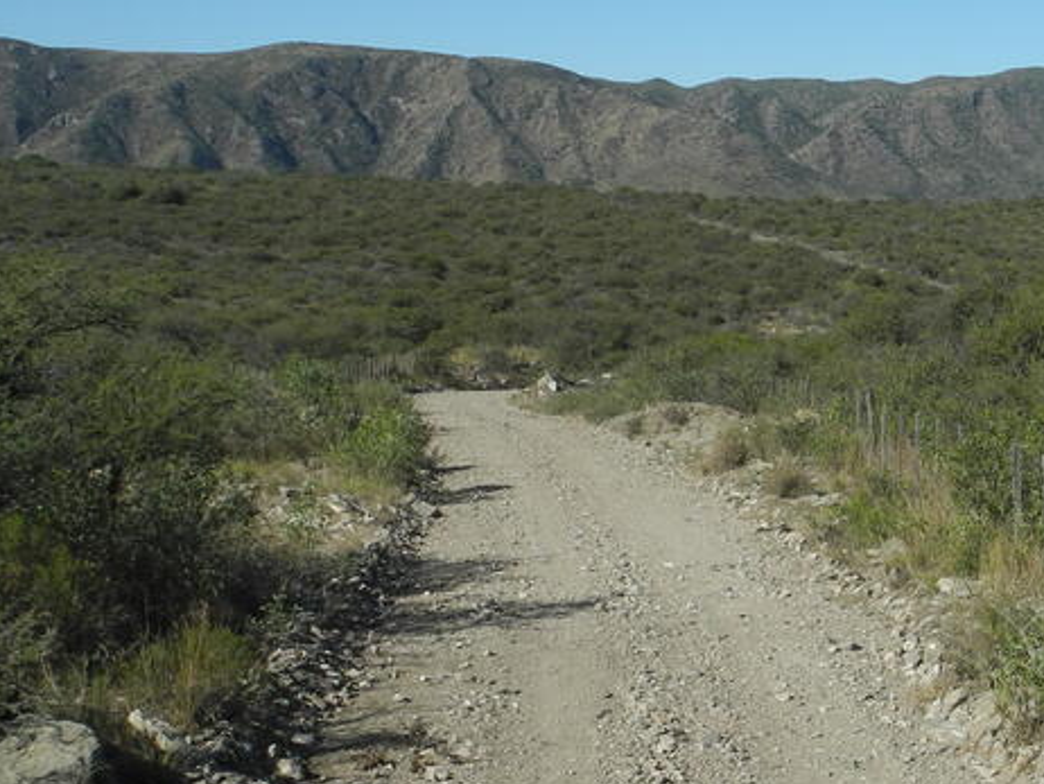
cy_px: 416
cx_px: 1064
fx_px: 1871
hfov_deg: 29.0
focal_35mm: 62
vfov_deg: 23.7
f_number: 4
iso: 100
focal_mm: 6
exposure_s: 1/800
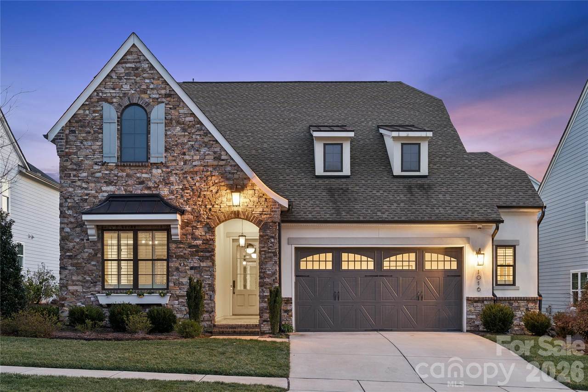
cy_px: 196
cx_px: 294
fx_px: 686
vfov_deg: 31.9
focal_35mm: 42
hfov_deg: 46.4
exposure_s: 1/2
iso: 160
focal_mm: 42
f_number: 7.1
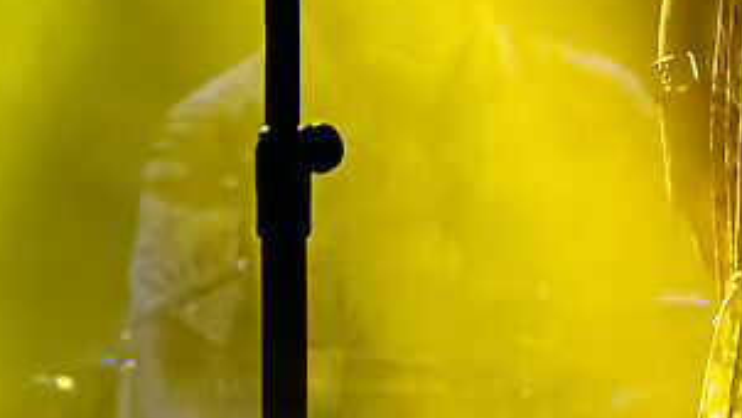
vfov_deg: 2.1
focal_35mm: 583
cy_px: -602
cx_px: 376
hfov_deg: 3.7
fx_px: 11472
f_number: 2.8
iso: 800
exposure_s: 1/320
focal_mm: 70
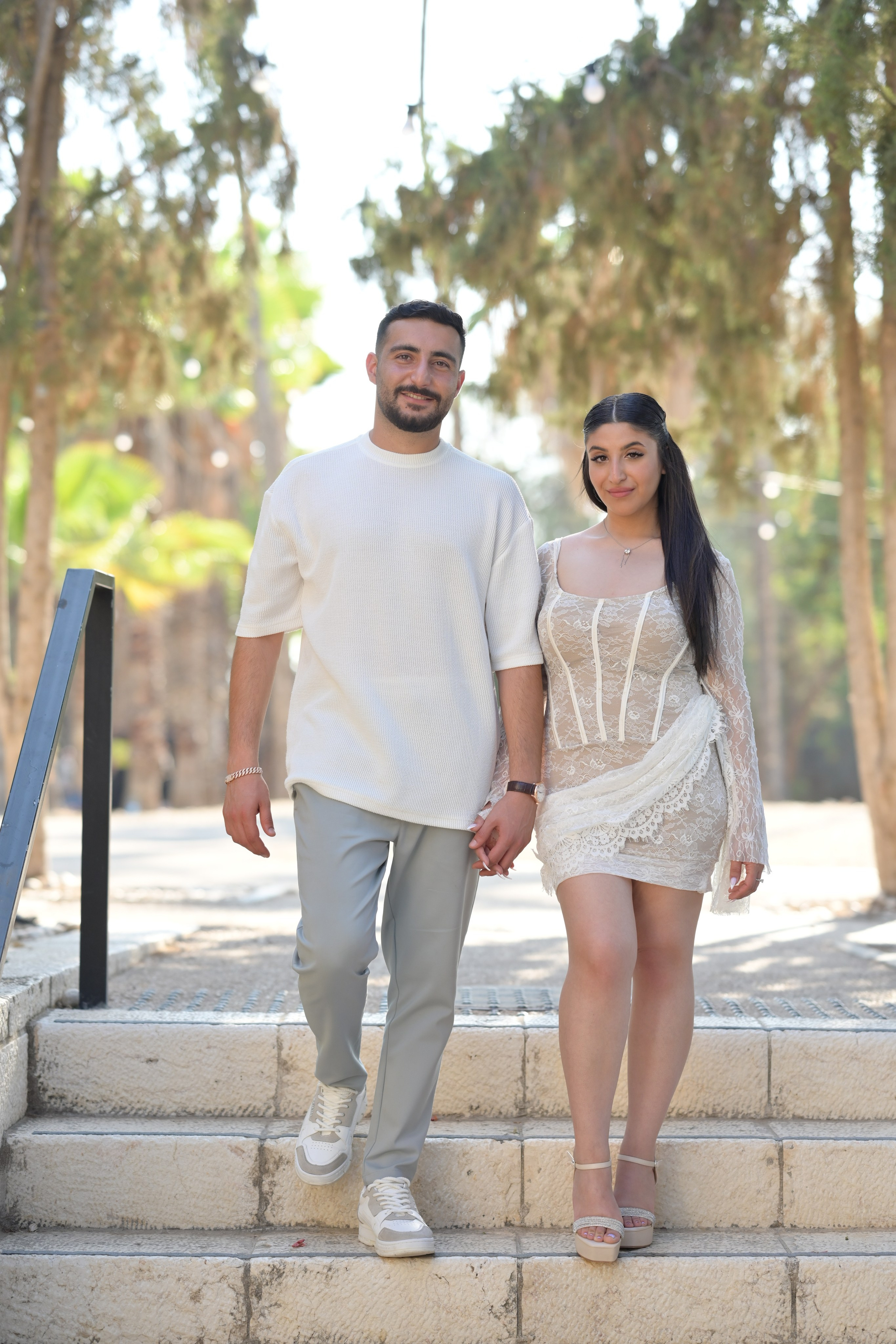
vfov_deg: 23.9
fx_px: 3173
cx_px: 448
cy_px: 672
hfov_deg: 16.1
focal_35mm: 85
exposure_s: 1/640
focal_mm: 85
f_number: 2.5
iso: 200
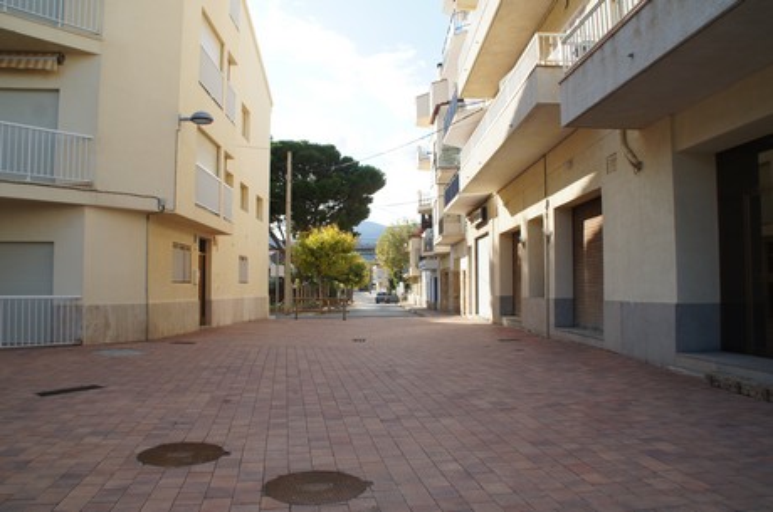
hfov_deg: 67.5
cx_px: 386
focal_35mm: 27
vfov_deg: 47.8
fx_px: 579
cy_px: 256
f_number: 7.1
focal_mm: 18
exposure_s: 1/160
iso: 100
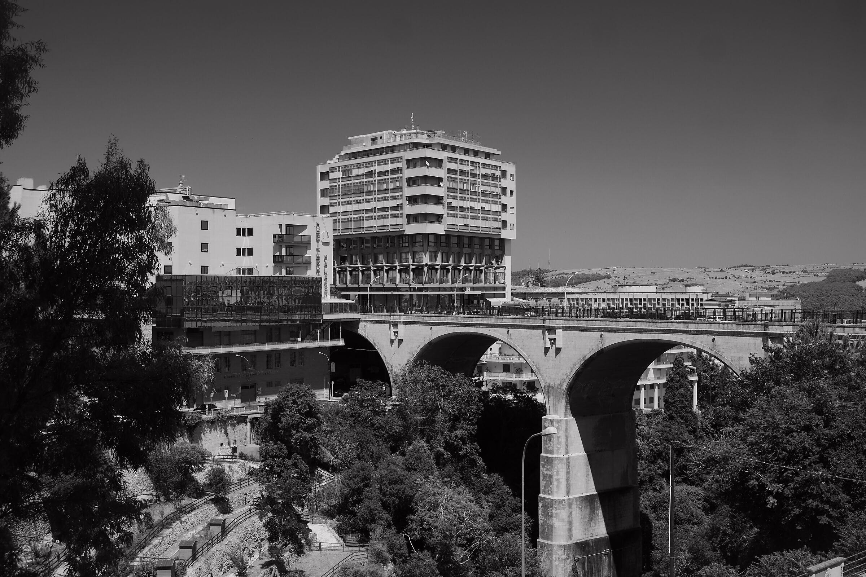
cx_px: 433
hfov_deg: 45.4
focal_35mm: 43
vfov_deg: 31.2
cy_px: 288
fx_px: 1034
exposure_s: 1/125
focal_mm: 28
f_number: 7.1
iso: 100
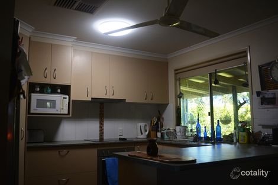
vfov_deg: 39.9
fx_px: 255
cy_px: 92
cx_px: 139
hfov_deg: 57.2
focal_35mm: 33
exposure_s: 1/30
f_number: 3.8
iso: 100
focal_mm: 22
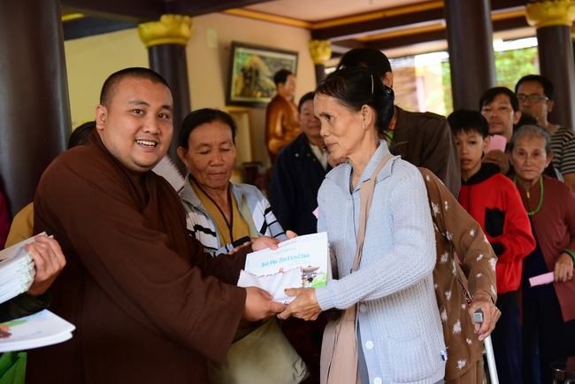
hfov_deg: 36.2
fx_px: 879
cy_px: 192
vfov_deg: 24.6
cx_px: 288
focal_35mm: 55
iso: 1250
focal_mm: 55
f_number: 4
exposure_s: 1/40
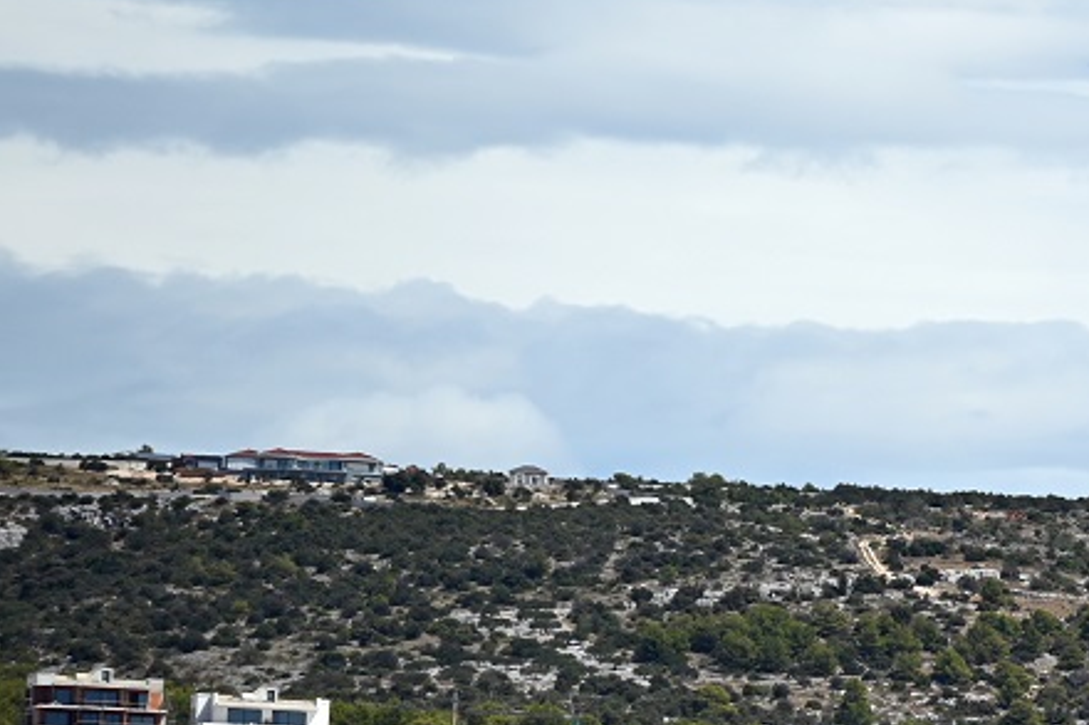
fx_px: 16086
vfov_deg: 2.6
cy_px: 526
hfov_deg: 3.9
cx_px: 1606
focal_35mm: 532
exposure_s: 1/1000
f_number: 5.6
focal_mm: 180
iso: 100
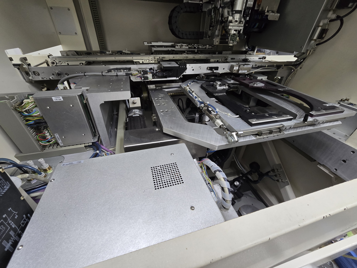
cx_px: 178
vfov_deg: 89.9
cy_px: 134
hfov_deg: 106.2
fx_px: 134
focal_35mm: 13
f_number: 2.2
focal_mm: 2.2
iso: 160
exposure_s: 1/50
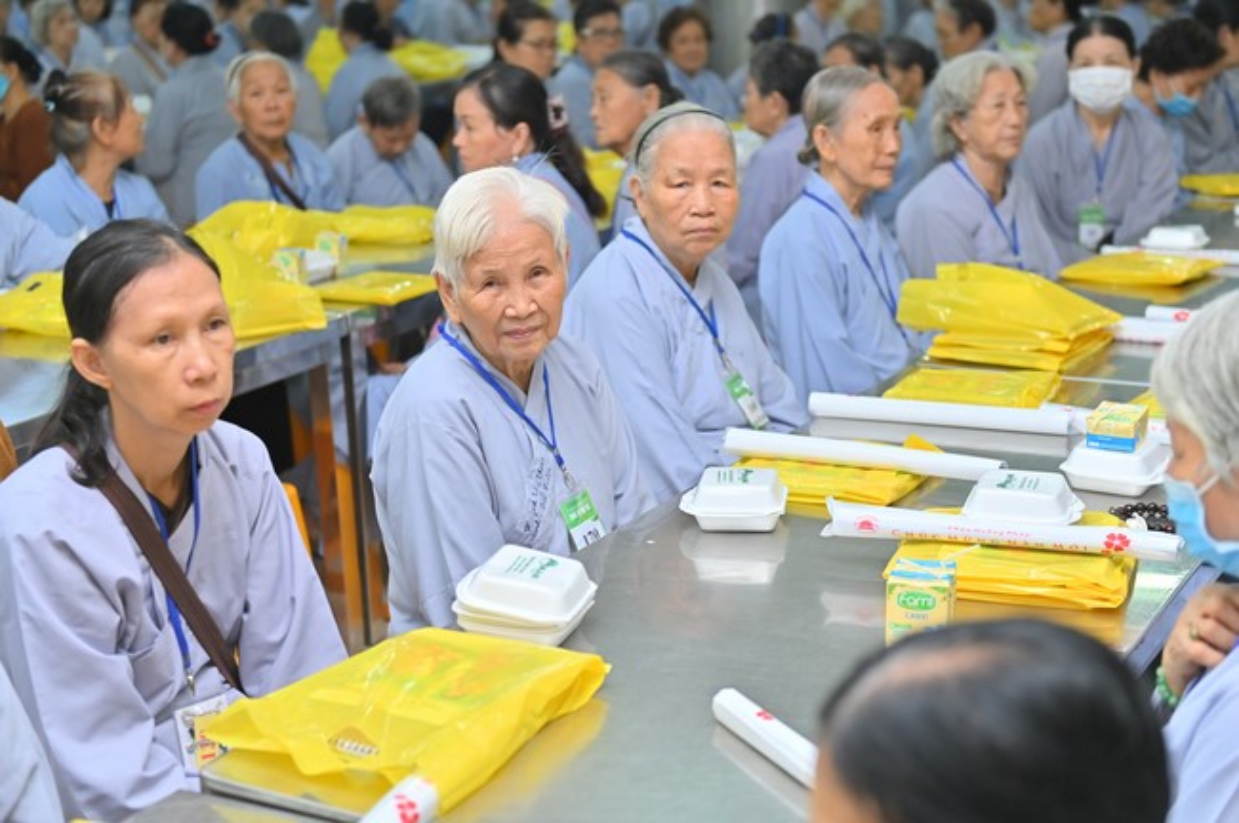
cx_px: 620
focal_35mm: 58
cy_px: 412
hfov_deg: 34.5
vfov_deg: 23.3
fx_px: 1994
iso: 640
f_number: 3.2
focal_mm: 58
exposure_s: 1/160
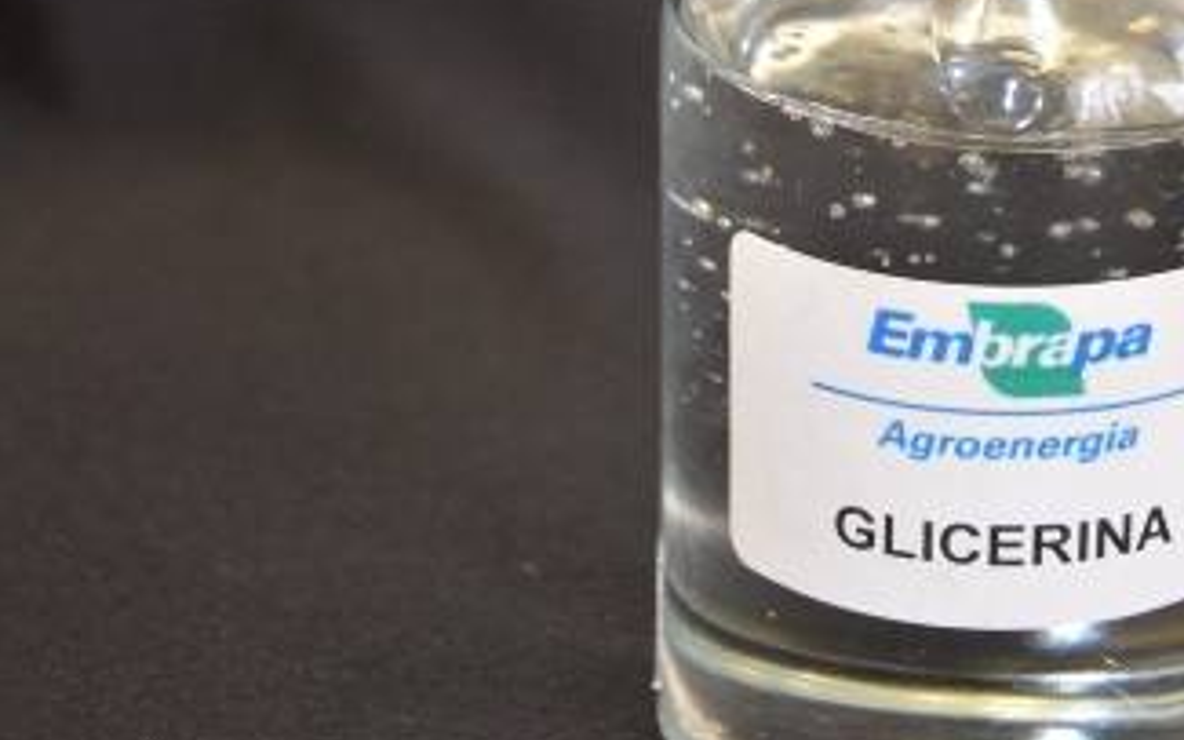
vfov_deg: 10.8
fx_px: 3839
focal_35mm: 119
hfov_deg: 17.5
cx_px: 692
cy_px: -179
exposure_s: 1/60
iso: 800
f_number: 4.8
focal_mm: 42
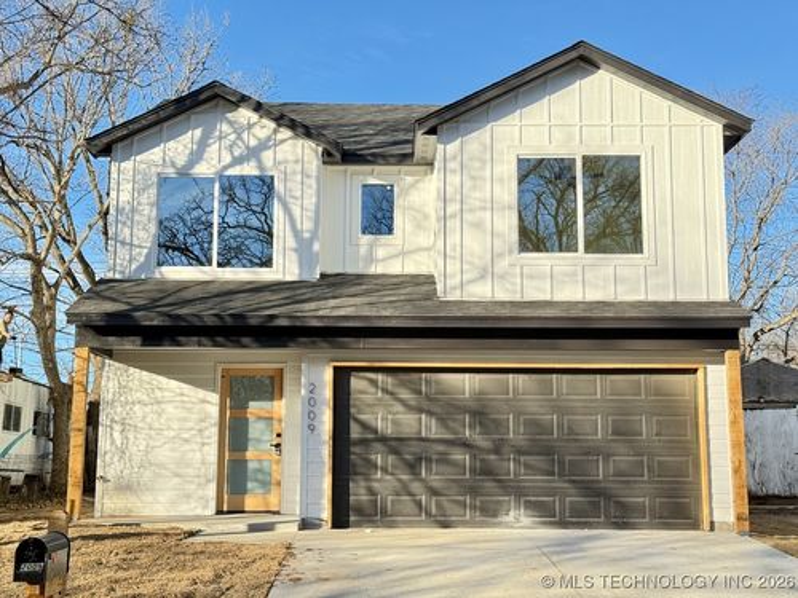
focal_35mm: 48
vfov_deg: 30.3
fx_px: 1107
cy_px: 299
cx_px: 399
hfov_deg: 39.7
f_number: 1.78
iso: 80
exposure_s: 1/1242
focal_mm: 6.76
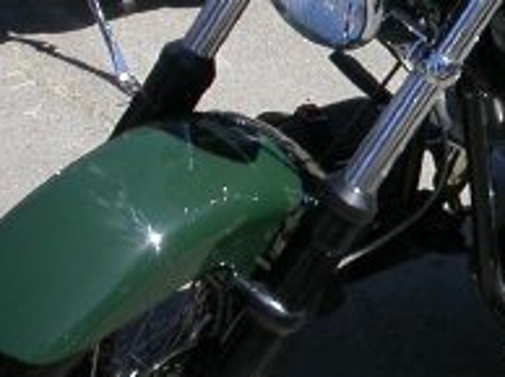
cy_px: 156
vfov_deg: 9.4
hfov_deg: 12.4
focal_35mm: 157
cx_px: 539
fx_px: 2288
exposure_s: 1/250
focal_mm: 7.85
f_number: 6.7
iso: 100
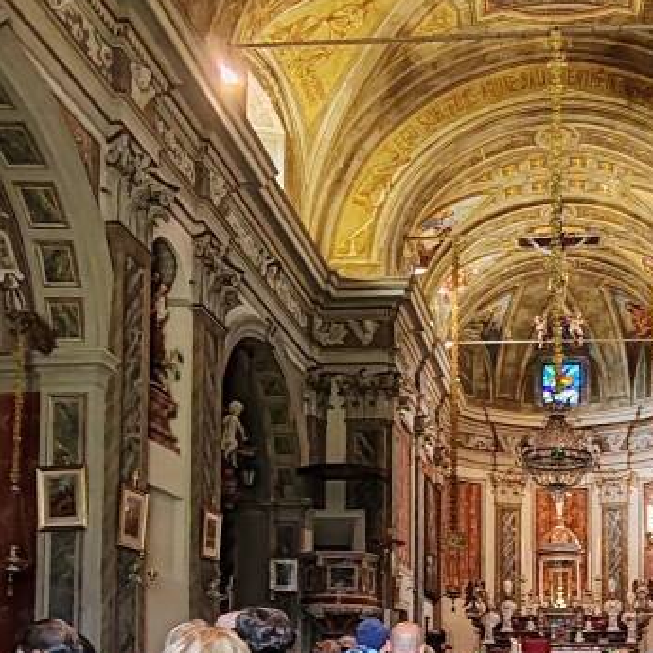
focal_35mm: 42
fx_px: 896
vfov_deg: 36.8
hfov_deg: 38.7
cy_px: 619
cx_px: 513
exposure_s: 1/33
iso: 160
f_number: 2.2
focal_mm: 1.96
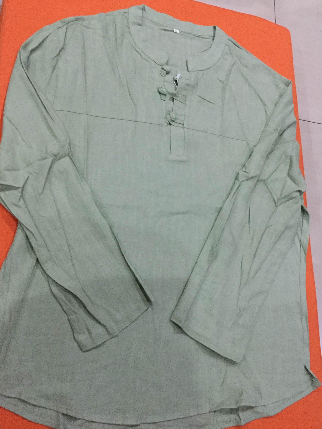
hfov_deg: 45.5
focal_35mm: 31
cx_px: 161
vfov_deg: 58.3
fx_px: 384
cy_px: 214
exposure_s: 1/17
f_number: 2.4
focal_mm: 3.3
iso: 320
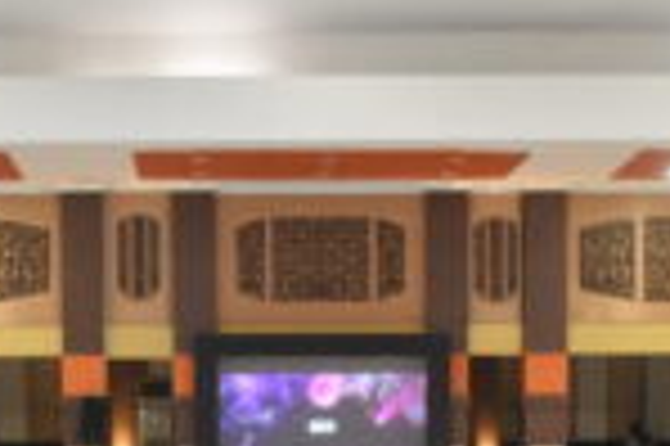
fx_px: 2052
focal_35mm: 110
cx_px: 268
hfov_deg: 18.5
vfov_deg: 12.0
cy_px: 595
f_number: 4
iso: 2000
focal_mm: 27
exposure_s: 1/60
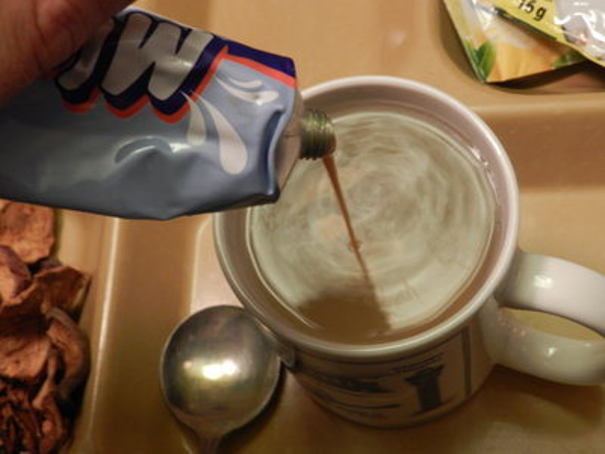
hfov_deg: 36.2
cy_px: 227
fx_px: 926
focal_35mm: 53
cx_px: 302
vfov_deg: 27.5
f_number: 4.4
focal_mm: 9.4
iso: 400
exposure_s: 1/8
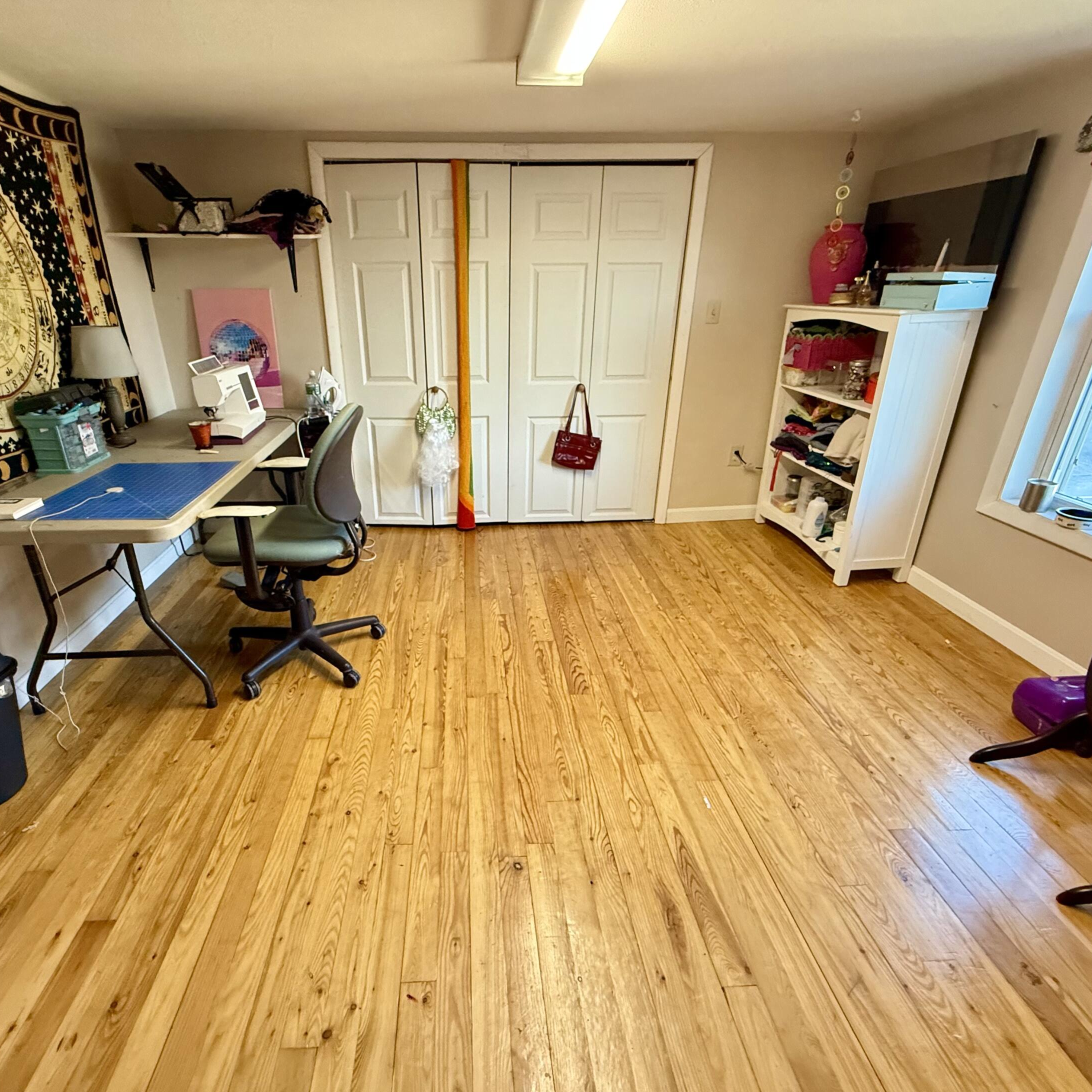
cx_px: 489
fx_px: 607
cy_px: 560
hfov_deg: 83.7
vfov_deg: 83.9
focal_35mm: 17
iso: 640
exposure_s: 1/60
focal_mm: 2.22
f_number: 2.2
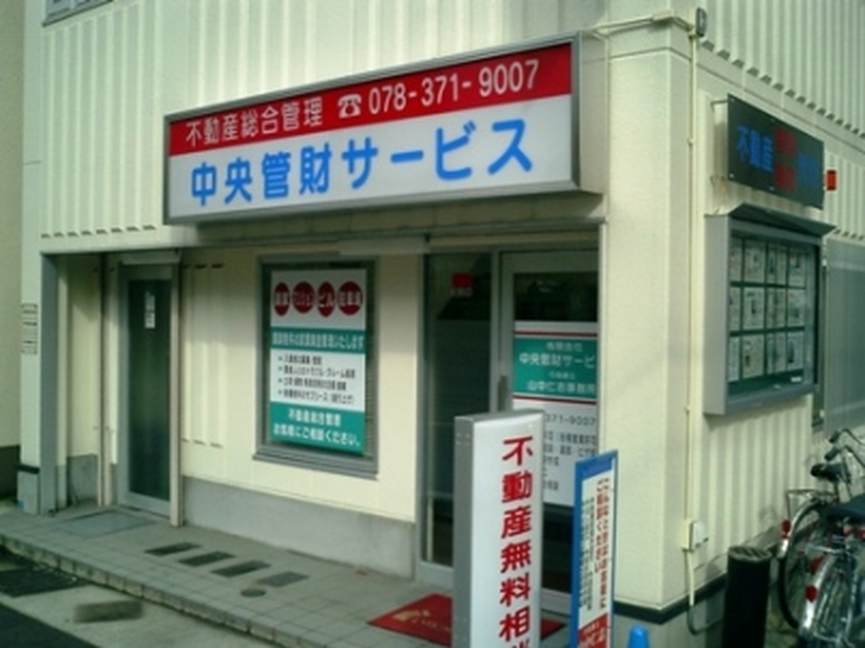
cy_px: 324
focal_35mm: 36
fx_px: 899
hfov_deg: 51.4
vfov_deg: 39.6
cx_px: 432
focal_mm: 7.5
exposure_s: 1/800
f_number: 3.2
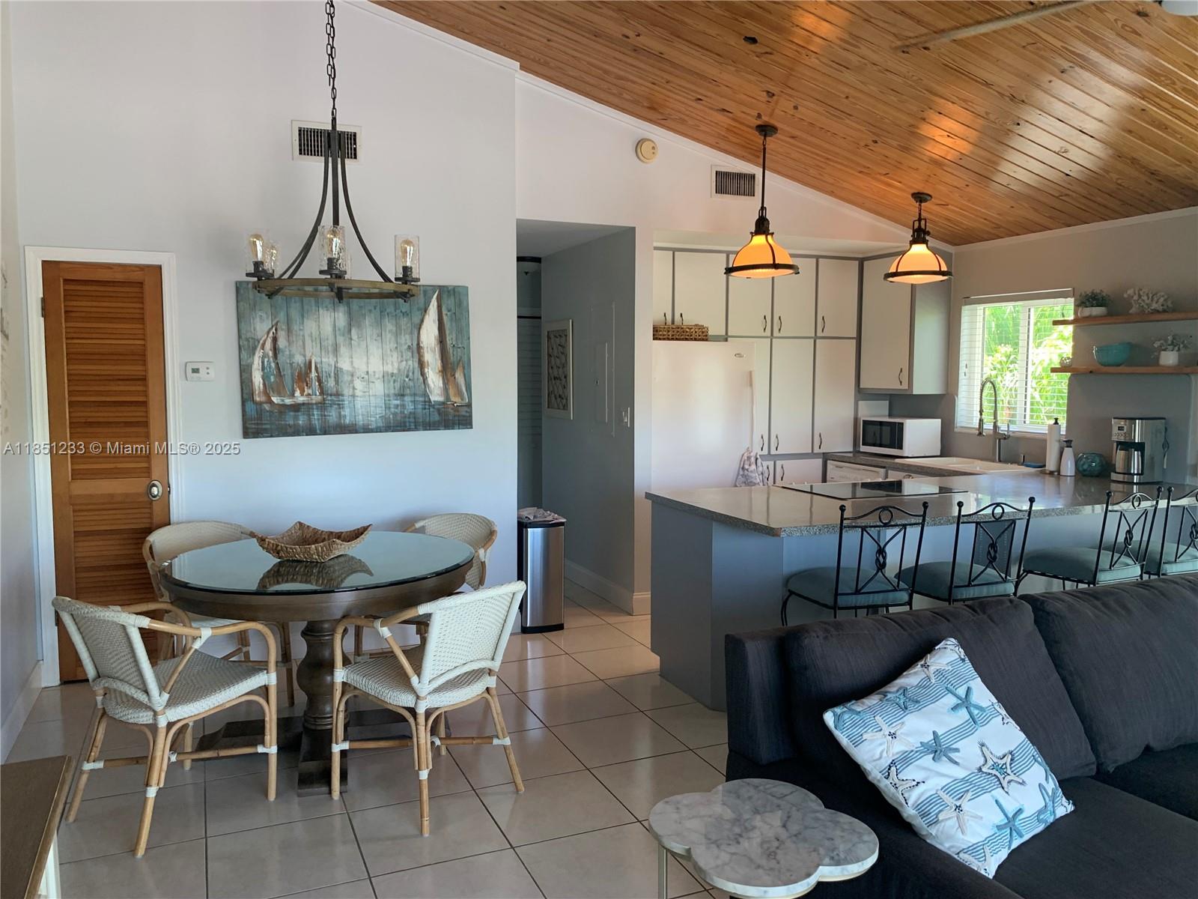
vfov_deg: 53.1
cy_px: 450
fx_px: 900
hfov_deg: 67.3
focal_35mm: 26
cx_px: 599
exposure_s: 1/60
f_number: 1.8
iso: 100
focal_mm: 4.25
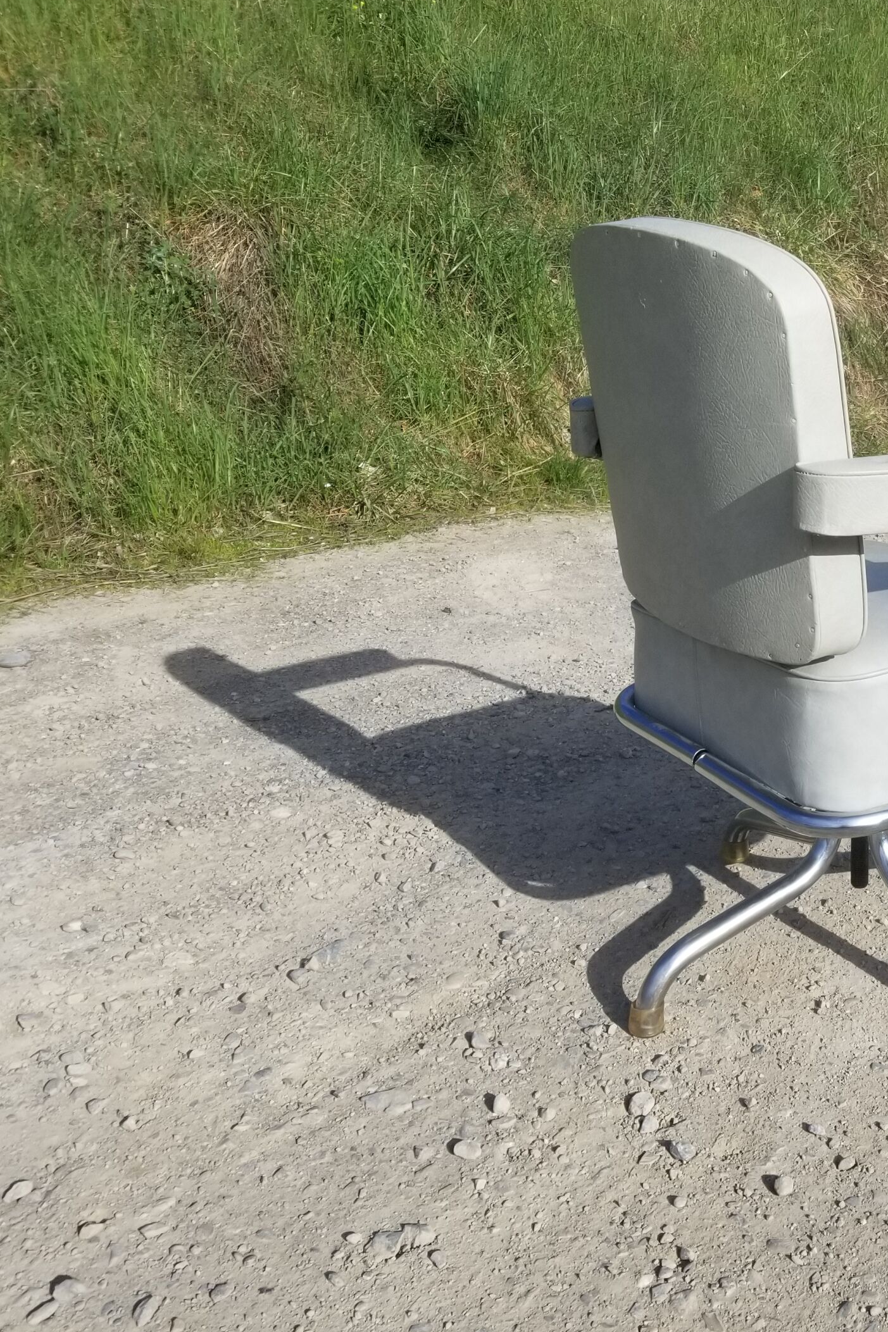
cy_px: 654
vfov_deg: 51.9
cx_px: 891
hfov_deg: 32.9
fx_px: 1369
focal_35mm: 37
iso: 50
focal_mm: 4.25
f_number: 1.7
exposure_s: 1/2984
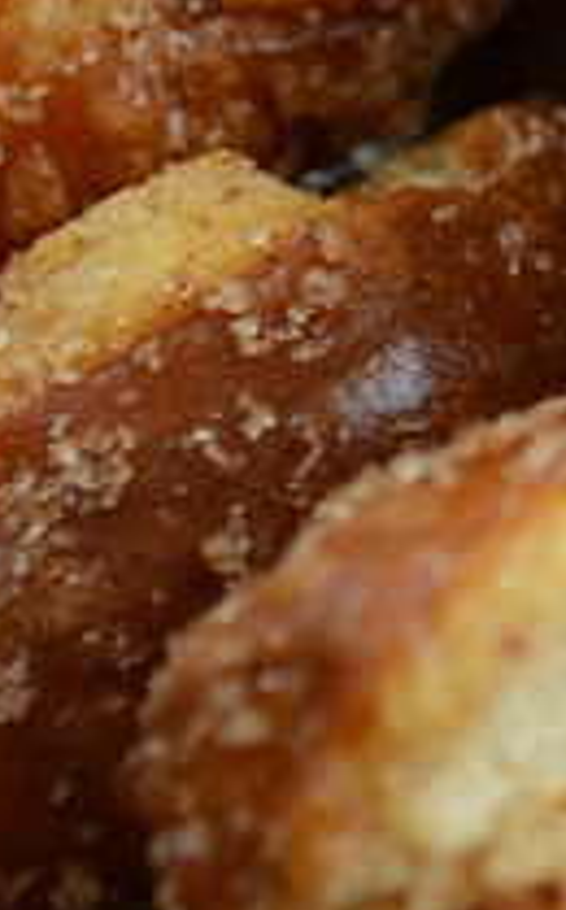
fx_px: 6563
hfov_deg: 4.9
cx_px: 1110
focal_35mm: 265
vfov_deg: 7.8
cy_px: -226
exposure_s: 1/60
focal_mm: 40
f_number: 5.3
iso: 640
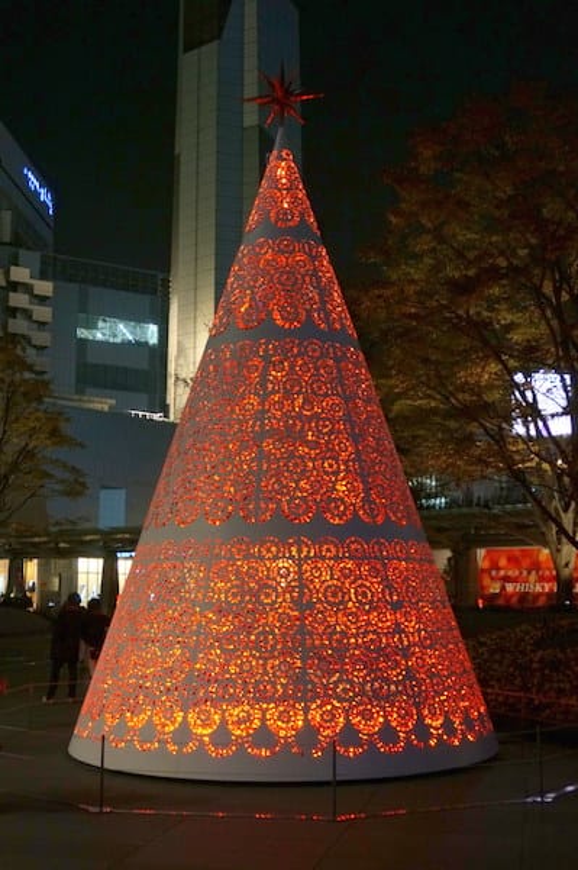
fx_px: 868
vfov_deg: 53.2
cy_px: 435
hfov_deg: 36.8
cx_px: 289
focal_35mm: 36
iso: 1600
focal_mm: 24
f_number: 4.5
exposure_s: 1/60
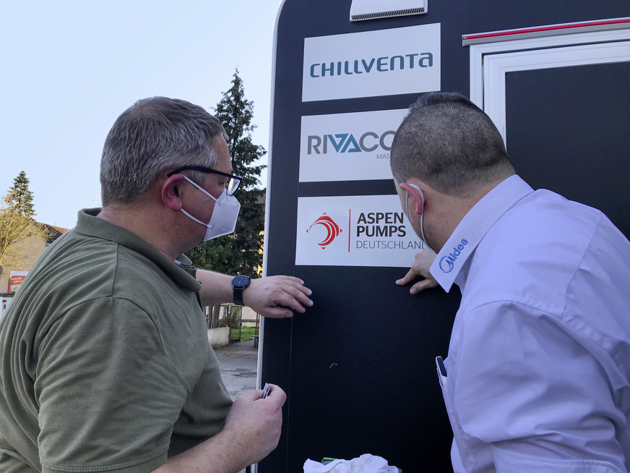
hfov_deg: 63.4
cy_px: 236
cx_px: 315
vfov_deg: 49.7
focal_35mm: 28
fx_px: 510
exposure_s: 1/339
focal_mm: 3.99
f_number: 1.8
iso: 20
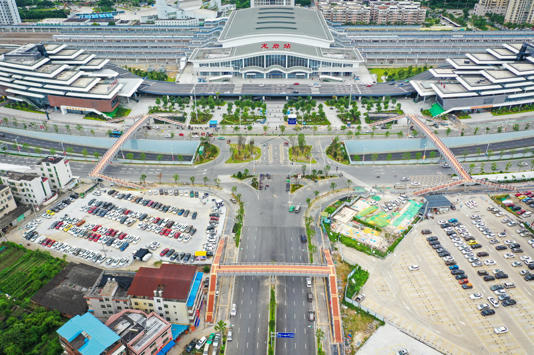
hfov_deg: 65.5
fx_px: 415
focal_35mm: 28
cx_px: 267
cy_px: 178
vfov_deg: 46.4
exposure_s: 1/240
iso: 100
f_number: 5
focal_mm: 10.26
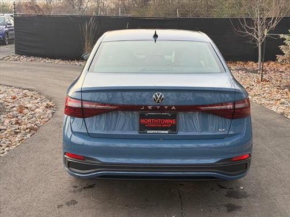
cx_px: 145
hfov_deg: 39.7
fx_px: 402
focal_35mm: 48
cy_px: 108
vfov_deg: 30.3
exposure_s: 1/472
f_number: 1.78
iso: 80
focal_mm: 6.76
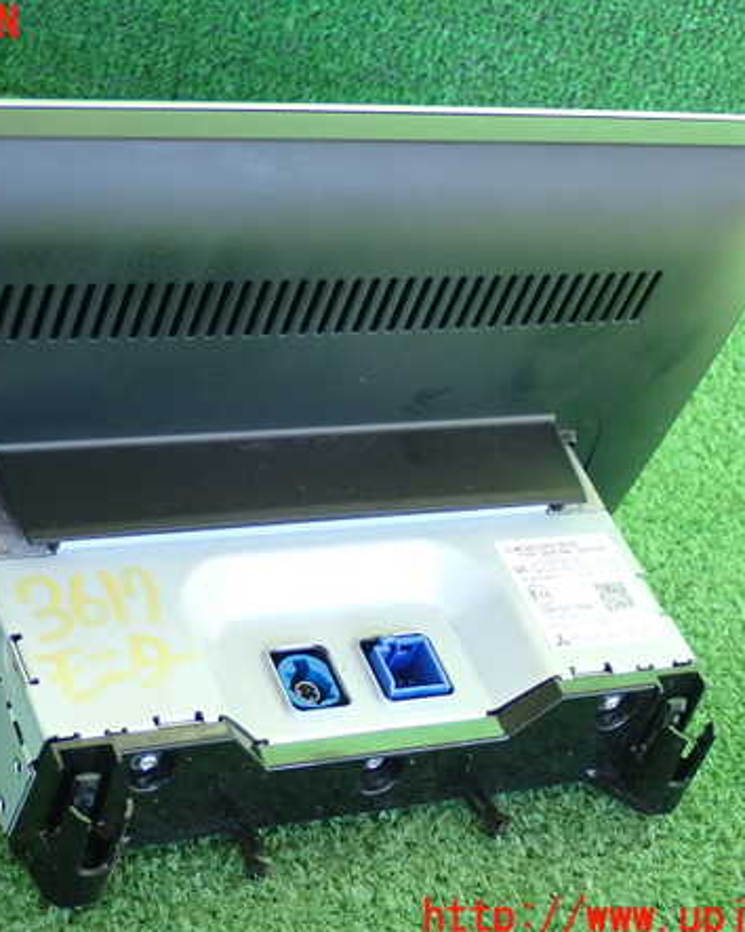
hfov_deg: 18.7
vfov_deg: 23.3
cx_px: 267
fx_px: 2262
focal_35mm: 82
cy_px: 471
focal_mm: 11.09
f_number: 3.6
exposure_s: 1/125
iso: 640
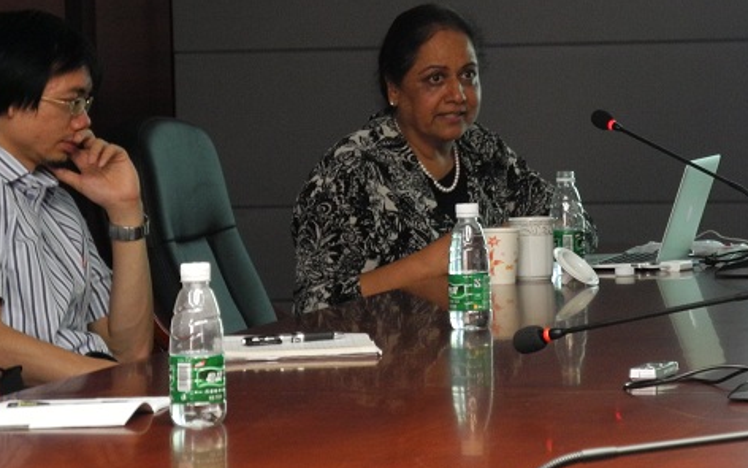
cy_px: 60
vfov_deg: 6.7
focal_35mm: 195
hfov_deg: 10.7
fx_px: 3975
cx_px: 498
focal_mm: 25.4
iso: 400
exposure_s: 1/13
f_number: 4.5
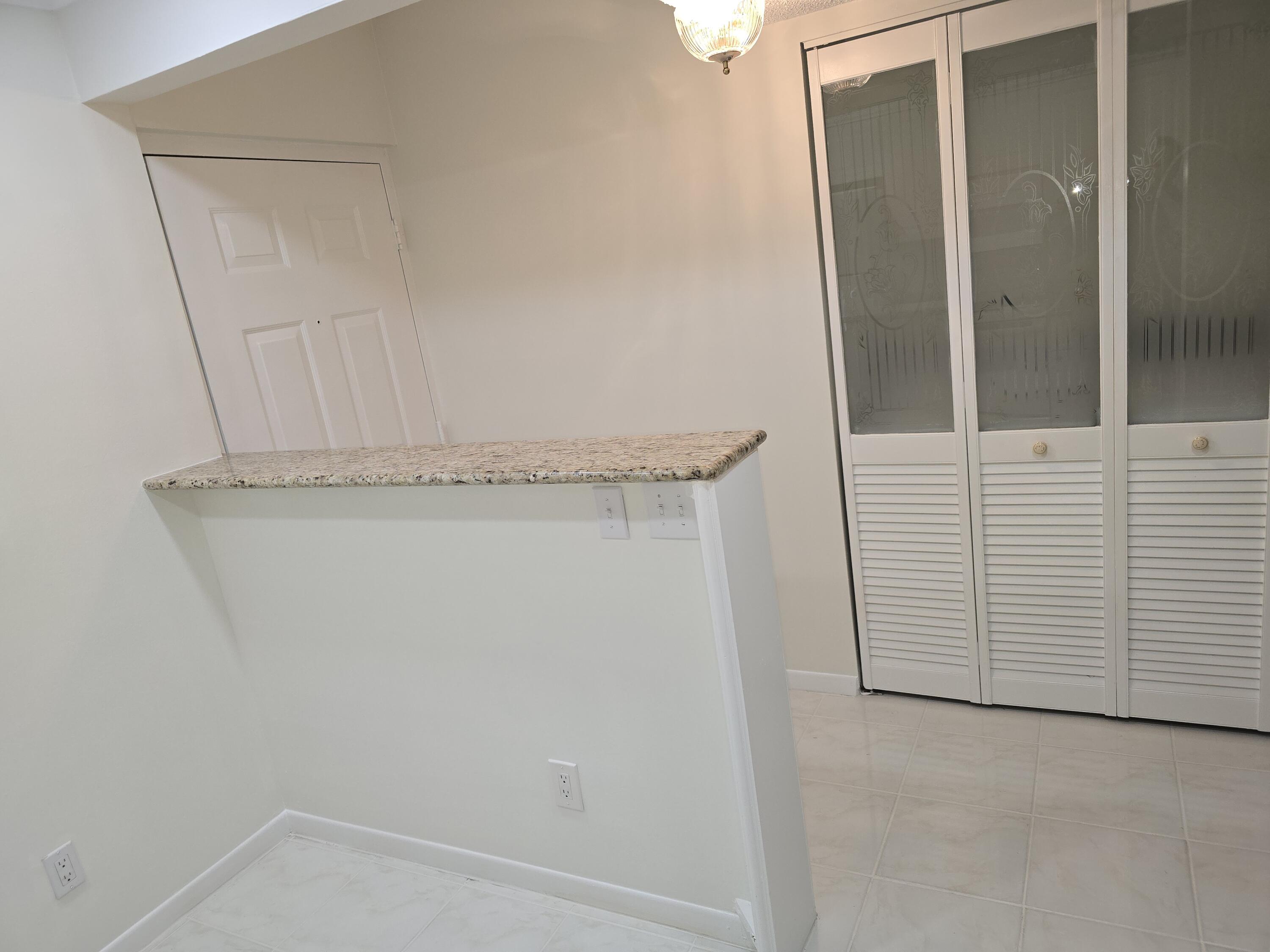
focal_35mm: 23
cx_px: 635
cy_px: 476
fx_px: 844
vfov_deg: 58.9
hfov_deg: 73.9
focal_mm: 6.3
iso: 50
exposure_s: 1/60
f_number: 1.7
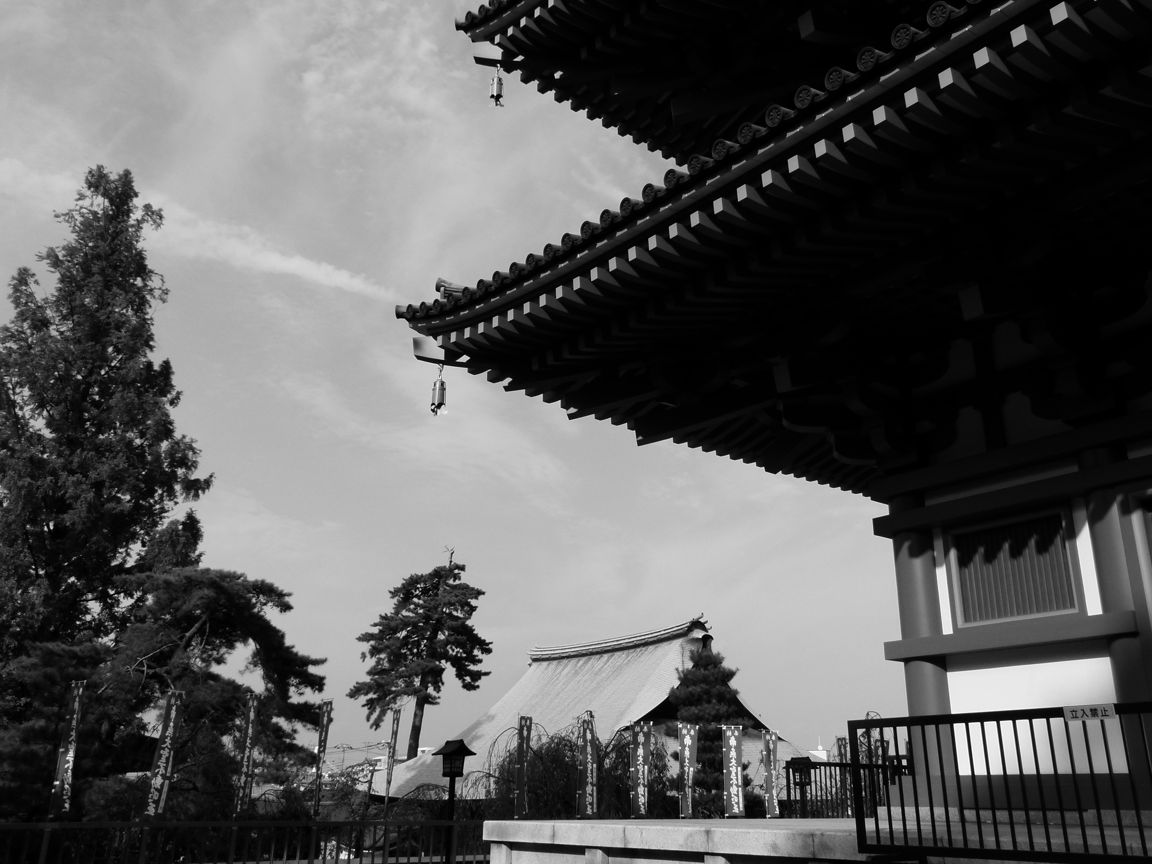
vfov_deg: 48.2
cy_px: 398
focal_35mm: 29
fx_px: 965
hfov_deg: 61.6
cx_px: 612
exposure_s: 1/800
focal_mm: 4.7
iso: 100
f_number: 4
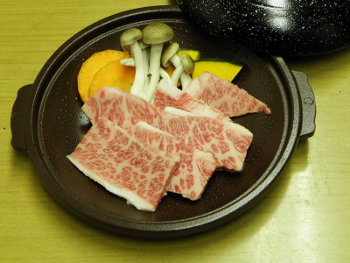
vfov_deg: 21.6
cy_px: 132
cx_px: 175
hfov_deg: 28.6
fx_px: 688
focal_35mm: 68
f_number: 3.8
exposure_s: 1/20
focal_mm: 12.13
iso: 200
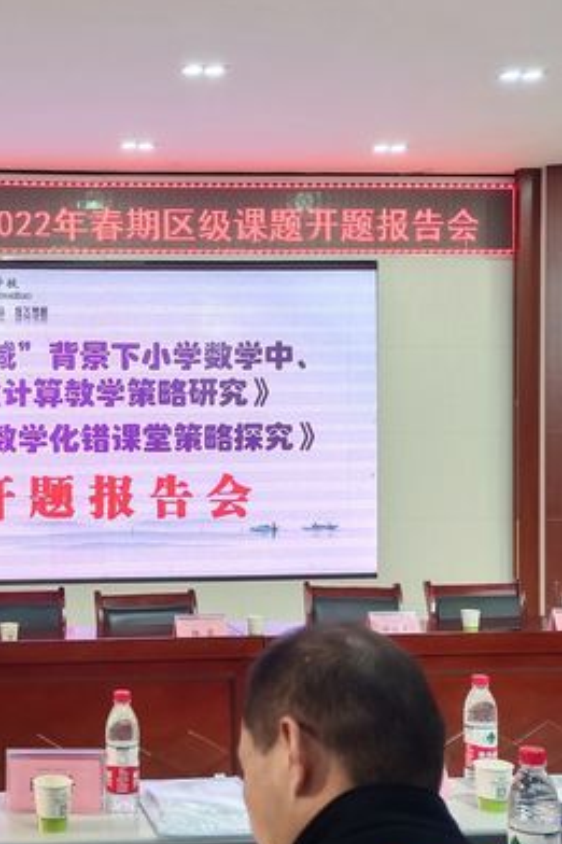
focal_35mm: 51
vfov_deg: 38.9
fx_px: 1195
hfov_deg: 25.4
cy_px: 459
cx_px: 30
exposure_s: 1/50
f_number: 1.79
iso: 1089
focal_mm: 4.71
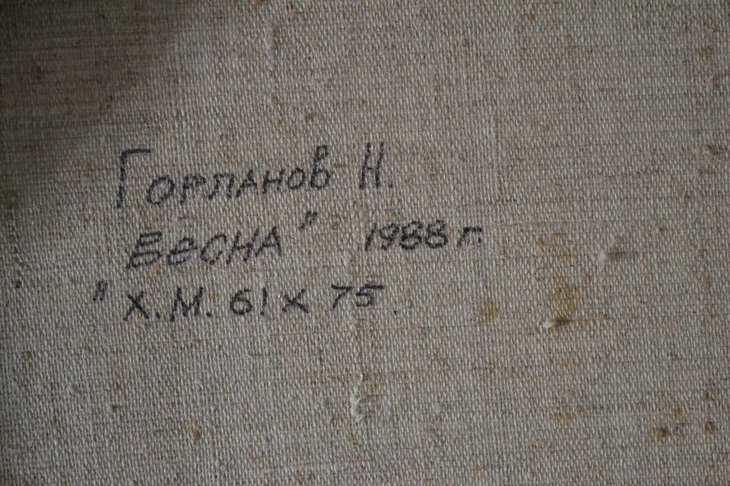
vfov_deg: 20.2
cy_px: 243
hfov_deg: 29.9
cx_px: 365
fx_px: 1369
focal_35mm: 68
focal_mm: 45
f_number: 5.3
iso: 3200
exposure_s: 1/60
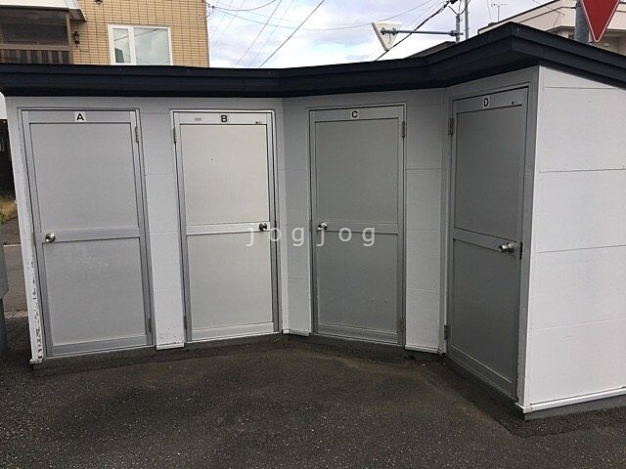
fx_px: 524
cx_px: 313
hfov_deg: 61.7
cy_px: 234
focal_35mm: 29
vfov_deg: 48.2
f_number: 2.2
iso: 25
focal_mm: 4.15
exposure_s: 1/496
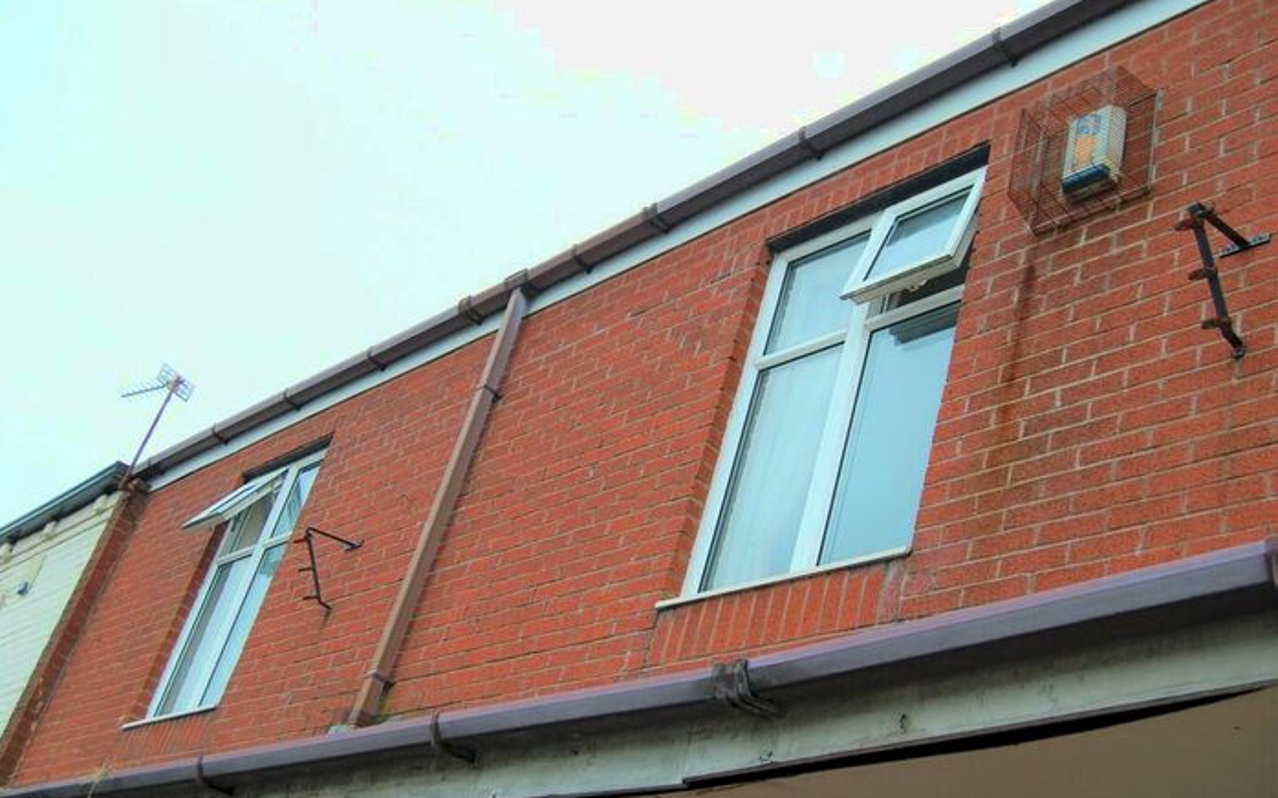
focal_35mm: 46
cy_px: 419
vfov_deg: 28.0
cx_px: 639
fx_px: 1602
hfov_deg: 43.5
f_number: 7.1
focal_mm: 30
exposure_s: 1/160
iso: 200
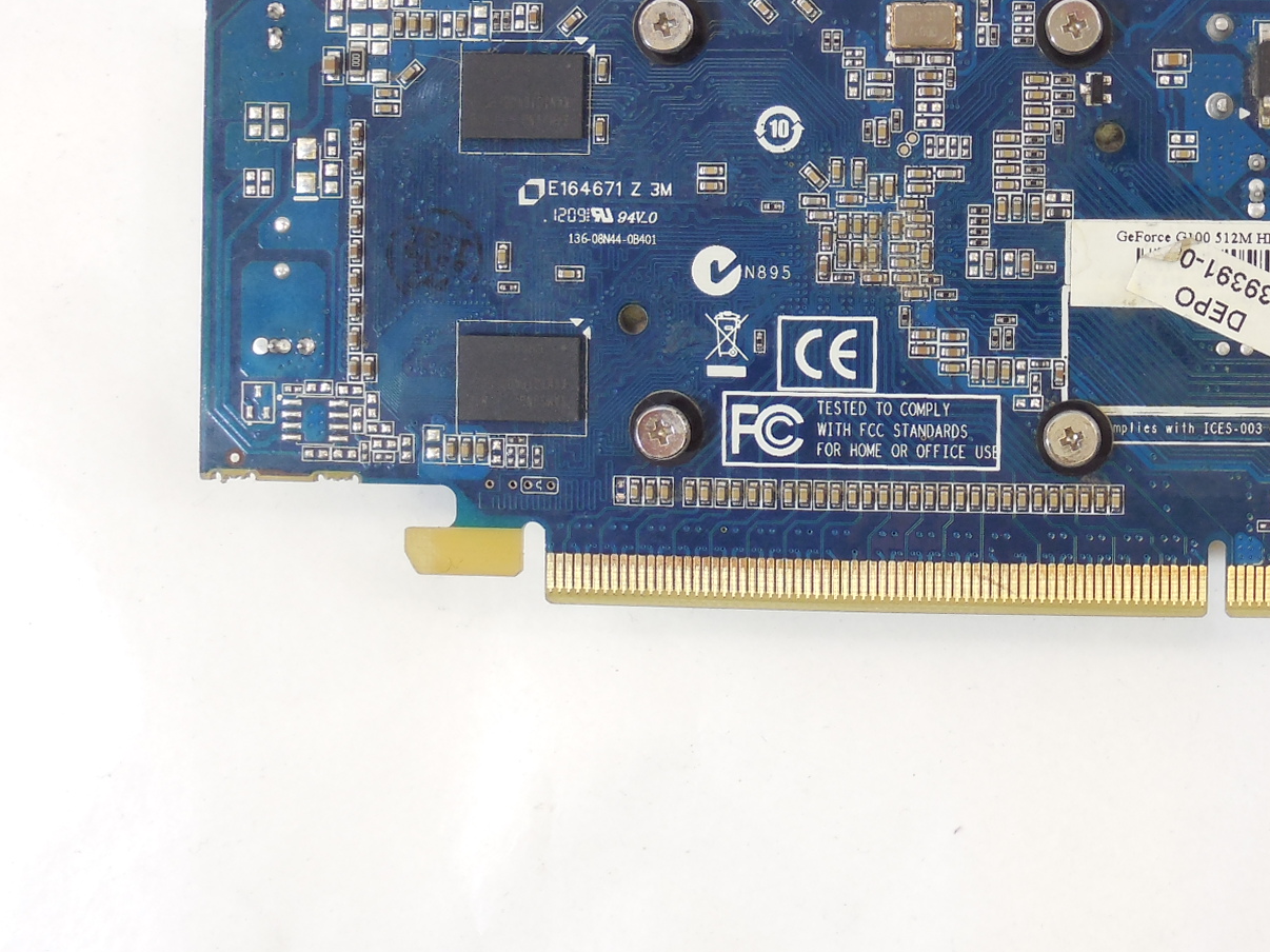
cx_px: 1011
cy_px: 254
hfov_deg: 37.6
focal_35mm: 49
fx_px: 1797
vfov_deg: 29.3
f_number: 3.5
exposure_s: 1/30
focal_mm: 4.6
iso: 140
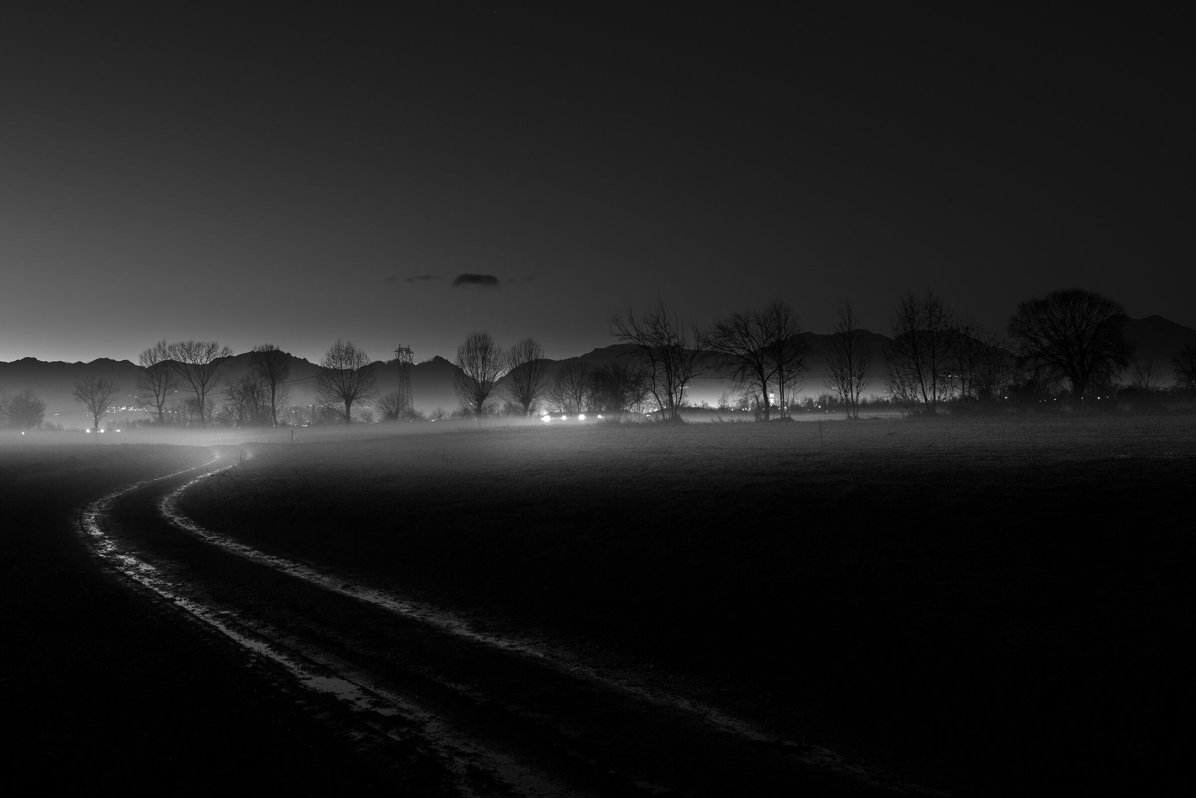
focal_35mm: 40
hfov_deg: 48.4
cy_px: 399
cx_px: 598
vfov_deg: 33.4
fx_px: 1329
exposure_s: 30
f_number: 16
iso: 64
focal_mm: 40
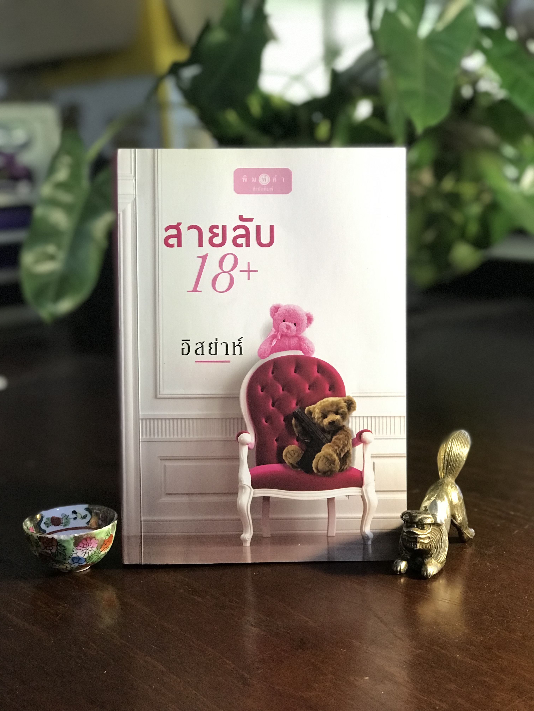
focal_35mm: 57
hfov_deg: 25.7
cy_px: 356
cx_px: 267
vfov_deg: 33.8
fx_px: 1172
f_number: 2.8
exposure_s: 1/50
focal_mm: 6.6
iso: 400
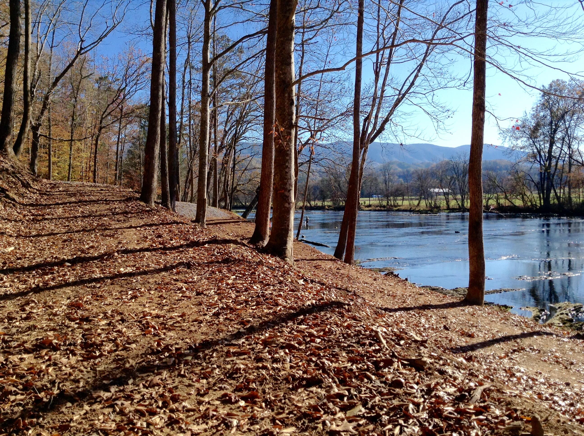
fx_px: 556
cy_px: 218
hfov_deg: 55.4
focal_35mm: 33
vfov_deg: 42.8
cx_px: 292
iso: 25
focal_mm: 3.3
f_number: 2.4
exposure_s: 1/935
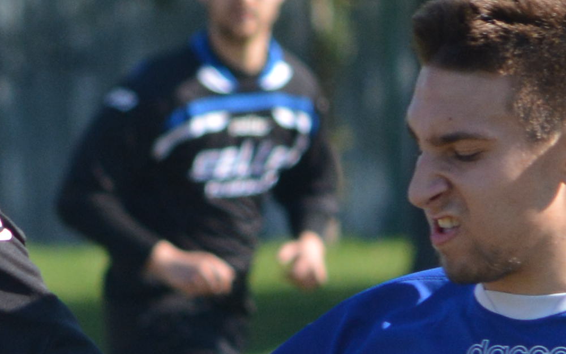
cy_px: 607
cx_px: 72
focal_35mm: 1376
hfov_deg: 1.5
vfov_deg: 1.0
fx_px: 21225
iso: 400
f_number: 5.6
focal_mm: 150
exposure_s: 1/1250
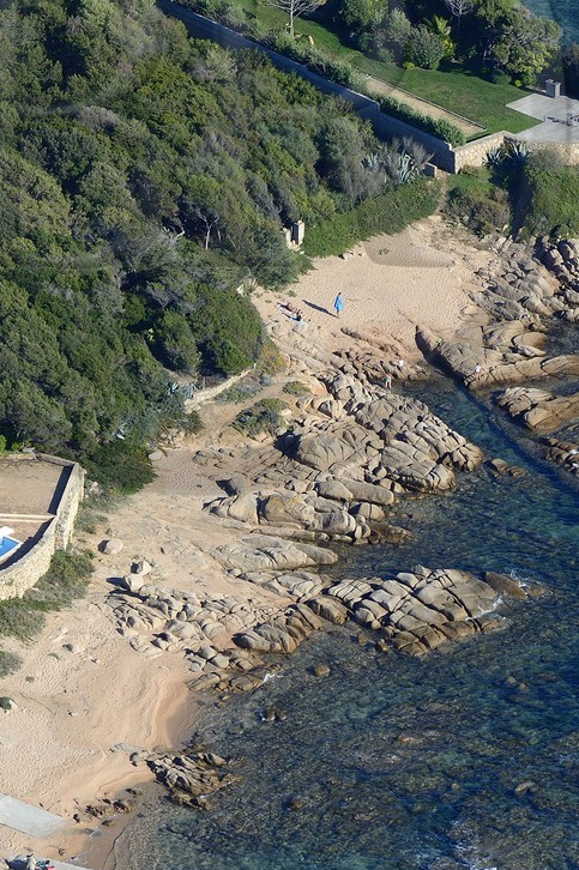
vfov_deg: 4.7
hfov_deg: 3.1
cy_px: 121
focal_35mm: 441
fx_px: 10654
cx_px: 196
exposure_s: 1/800
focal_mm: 200
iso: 400
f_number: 9
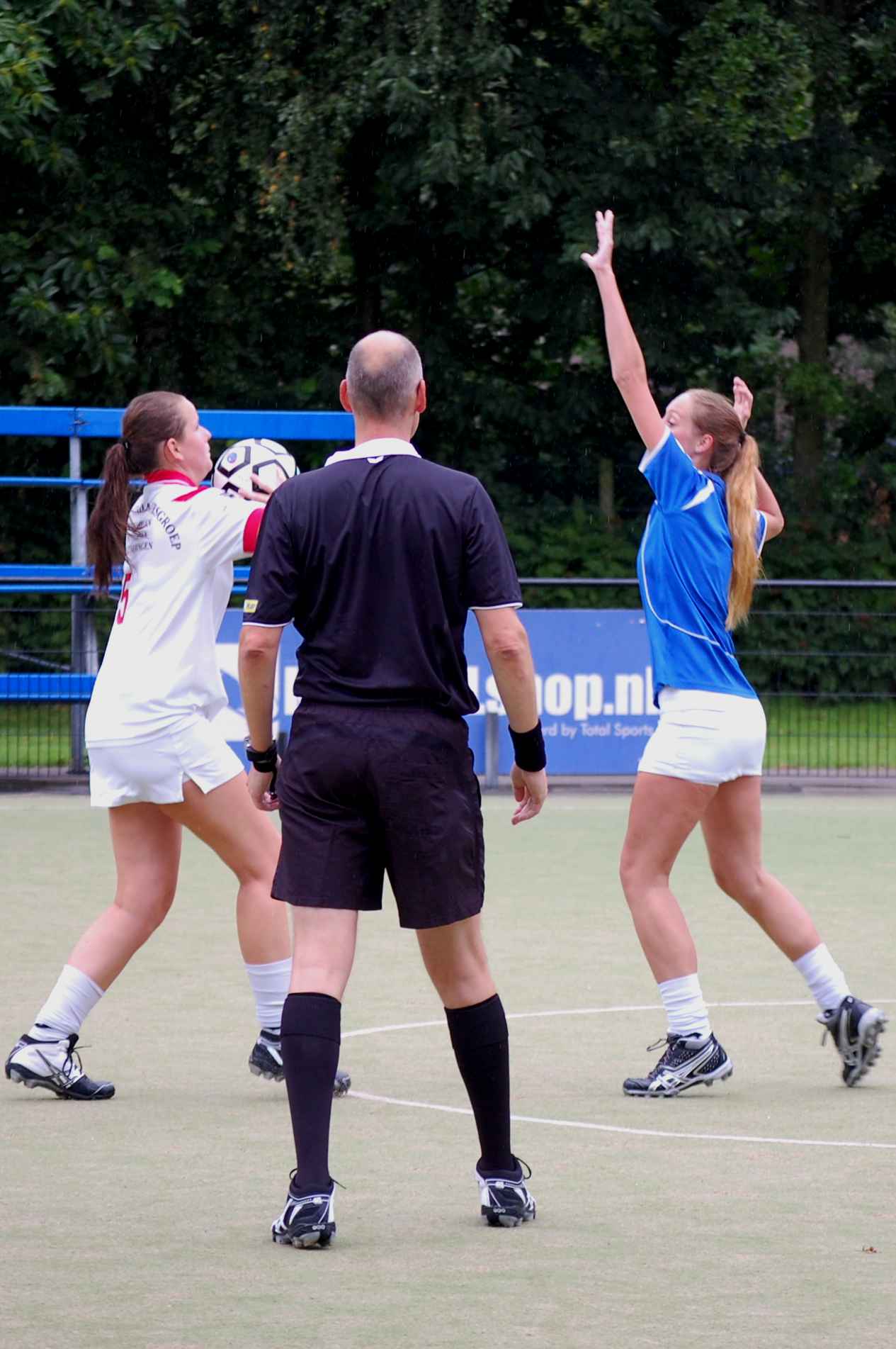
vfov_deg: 16.7
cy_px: 674
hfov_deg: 11.1
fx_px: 4601
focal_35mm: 123
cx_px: 448
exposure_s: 1/400
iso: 400
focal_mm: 82
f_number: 4.5
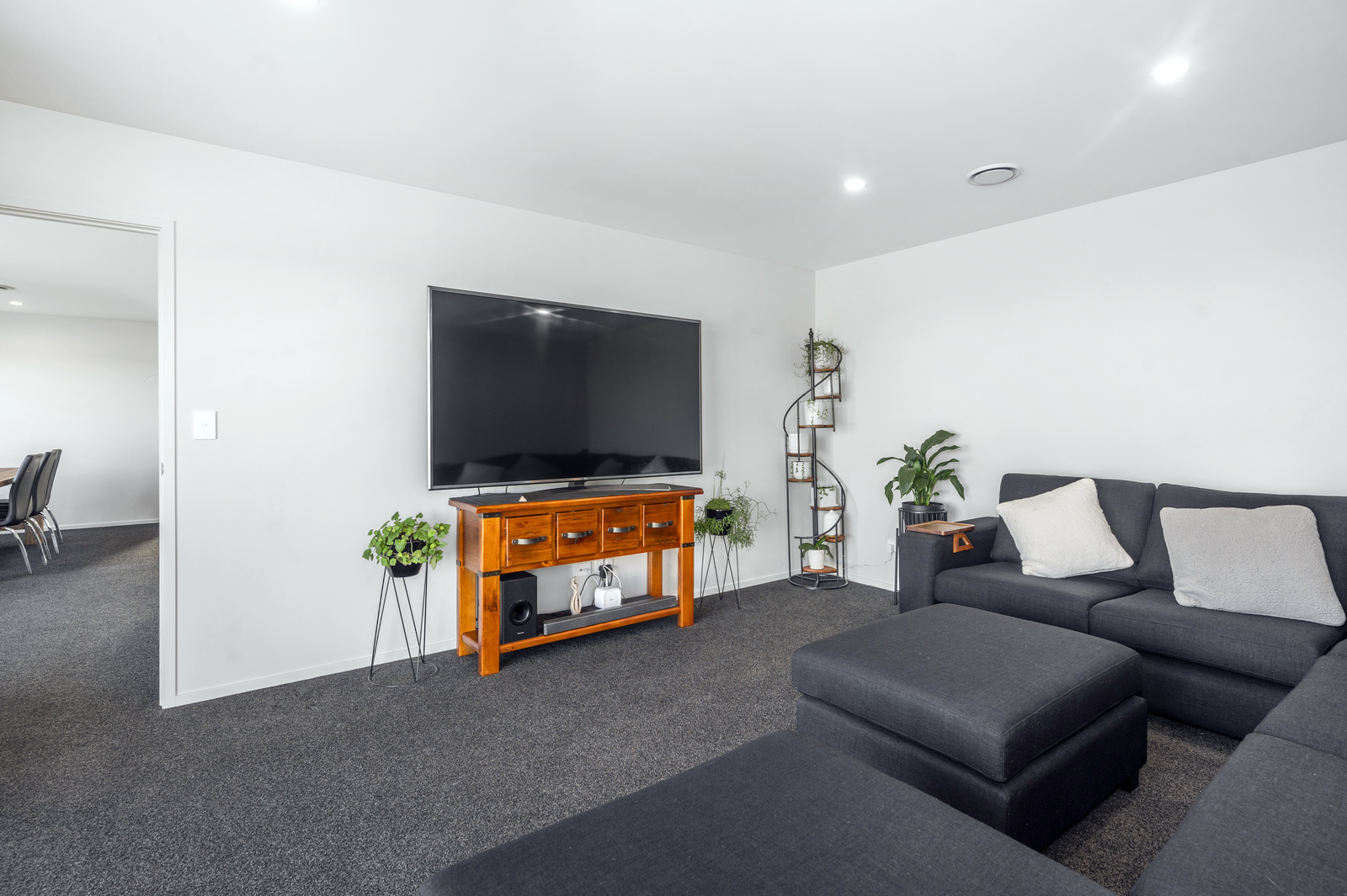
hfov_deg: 95.0
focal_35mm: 16
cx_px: 674
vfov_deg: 72.0
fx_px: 617
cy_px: 448
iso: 100
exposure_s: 1/10
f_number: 7.1
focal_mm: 16.5
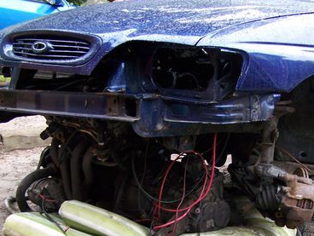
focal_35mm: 66
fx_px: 599
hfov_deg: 29.2
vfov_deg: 21.9
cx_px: 206
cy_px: 198
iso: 125
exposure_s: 1/30
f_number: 2.8
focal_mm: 6.3
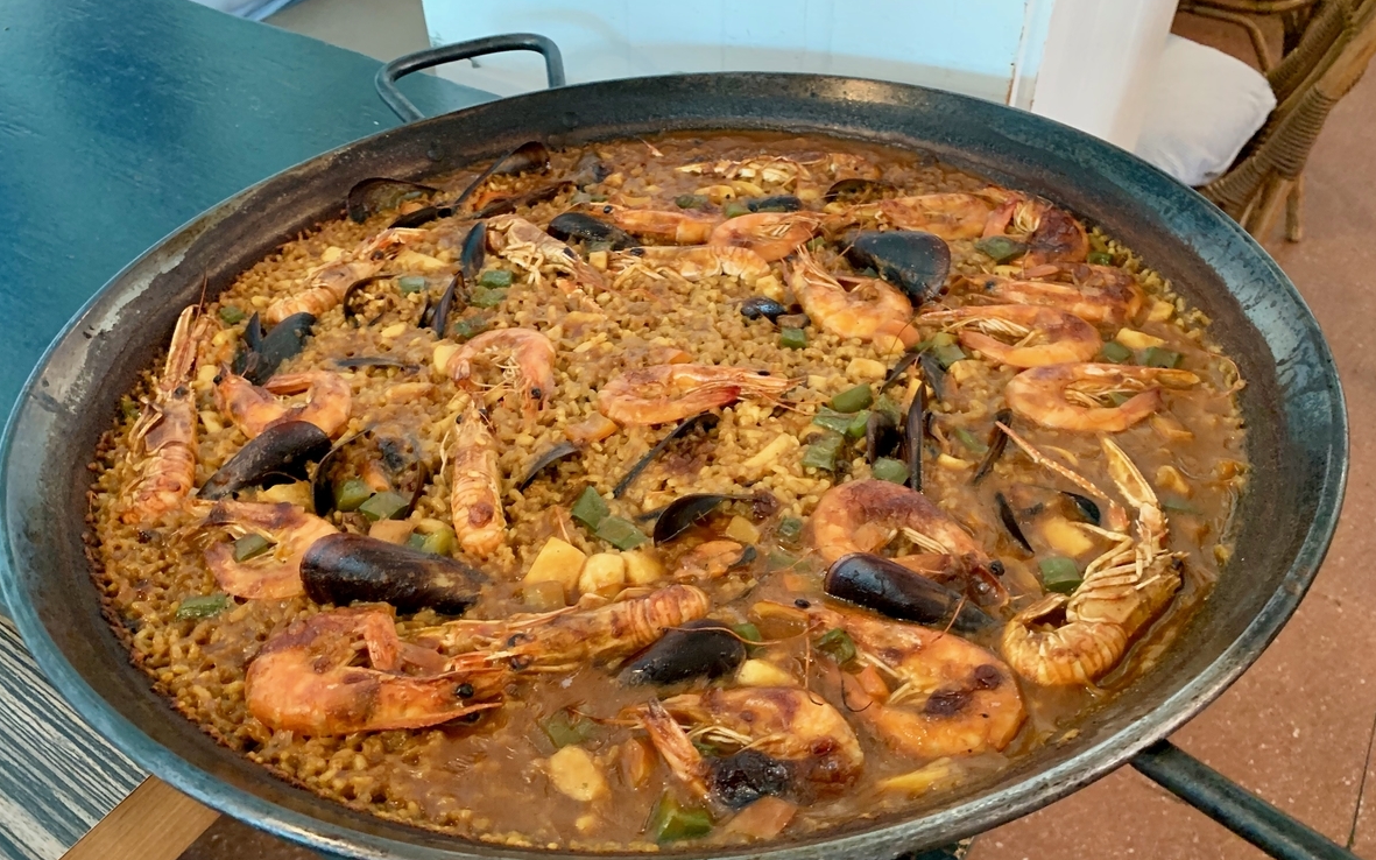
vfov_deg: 44.5
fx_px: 1050
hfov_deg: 66.5
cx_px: 692
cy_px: 463
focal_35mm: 28
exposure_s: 1/25
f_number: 1.8
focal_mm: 4.25
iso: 500
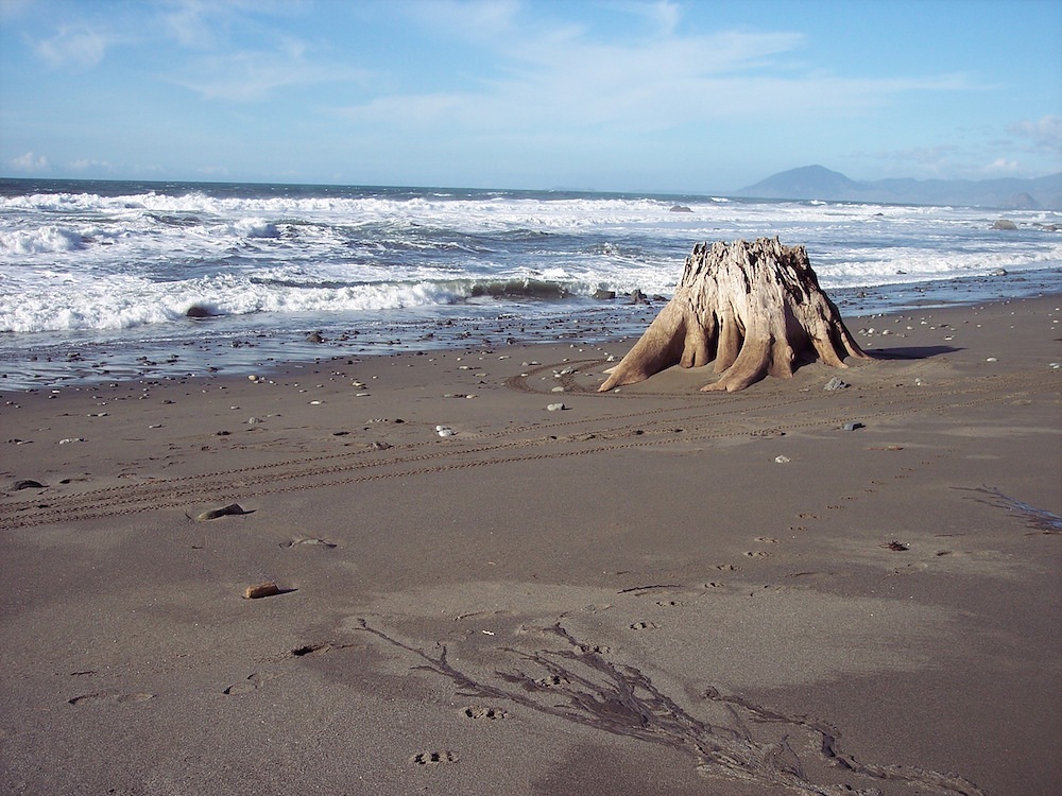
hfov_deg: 47.9
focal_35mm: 39
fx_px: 1196
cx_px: 531
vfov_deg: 36.8
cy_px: 398
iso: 100
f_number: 4
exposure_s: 1/750
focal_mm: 8
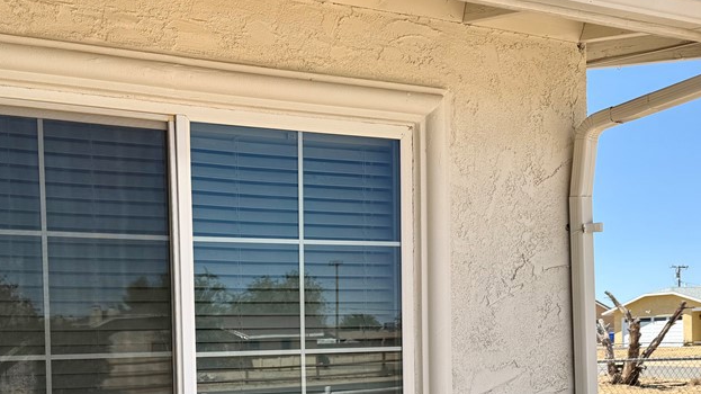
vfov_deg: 26.6
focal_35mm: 43
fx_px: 799
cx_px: 226
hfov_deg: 46.5
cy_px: 365
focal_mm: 6.76
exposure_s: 1/3021
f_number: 1.78
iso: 80
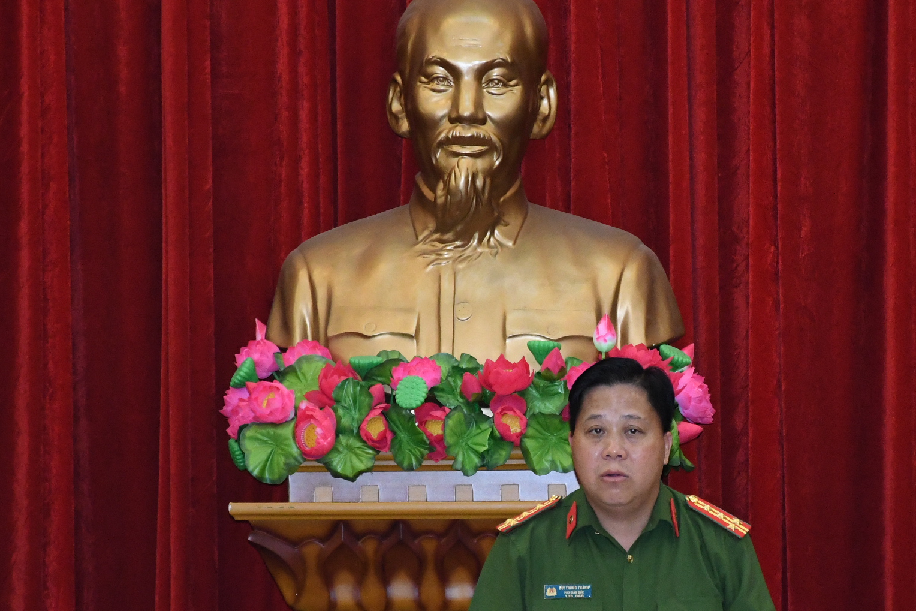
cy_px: 453
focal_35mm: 306
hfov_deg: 6.7
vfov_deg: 4.5
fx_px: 7786
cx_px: 610
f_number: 5.6
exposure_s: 1/200
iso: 3200
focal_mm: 112
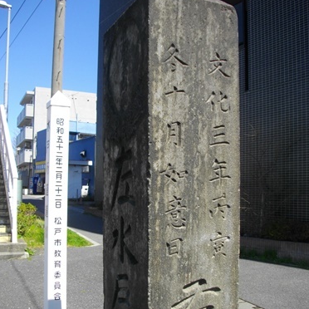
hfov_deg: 43.9
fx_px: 384
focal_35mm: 38
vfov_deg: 43.5
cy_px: 196
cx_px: 155
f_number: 2.9
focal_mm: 5.7
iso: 100
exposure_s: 1/1000
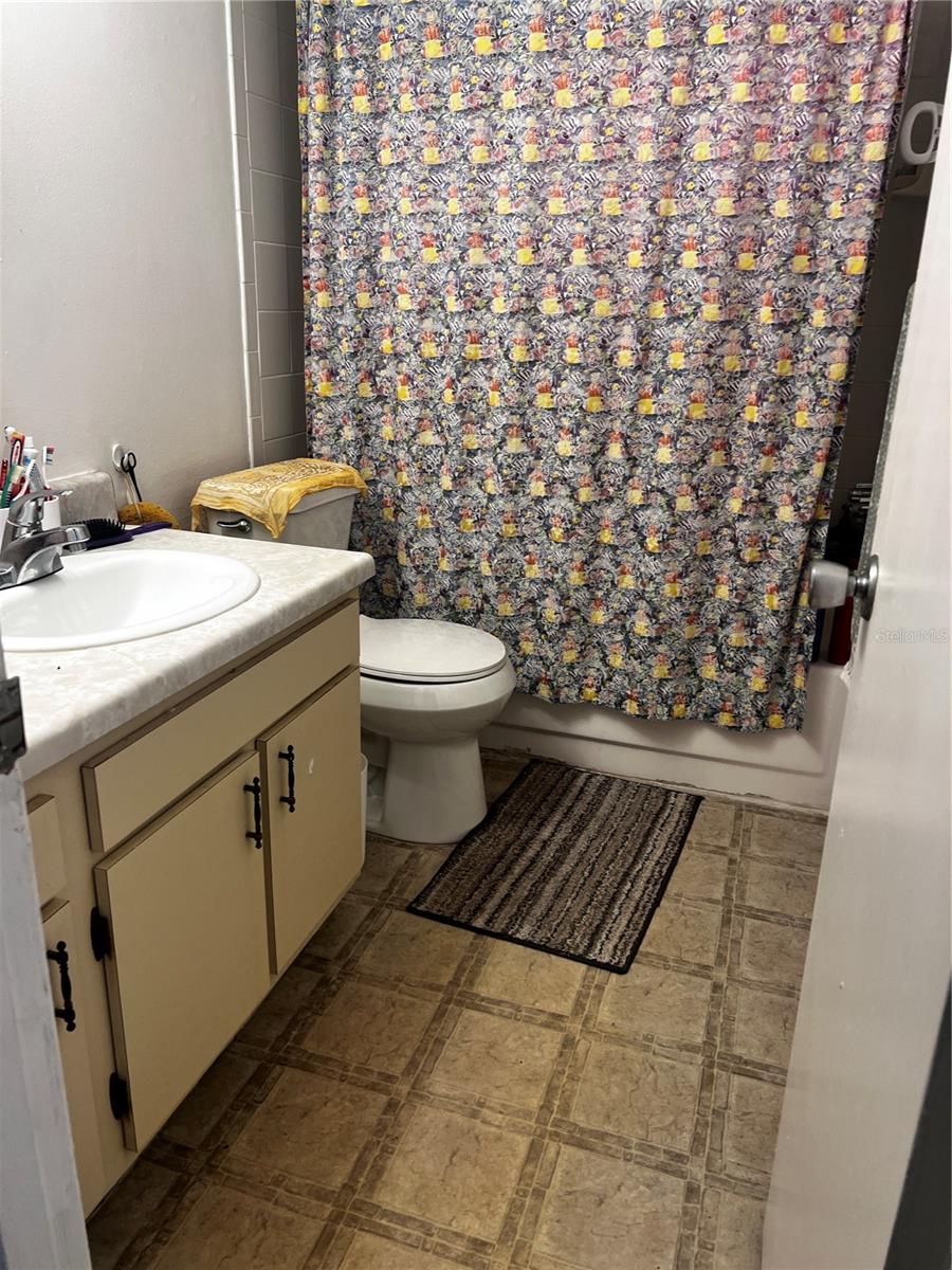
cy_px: 635
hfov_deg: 53.1
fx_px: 953
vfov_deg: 67.3
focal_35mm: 26
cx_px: 476
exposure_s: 1/60
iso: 64
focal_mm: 5.7
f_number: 1.5
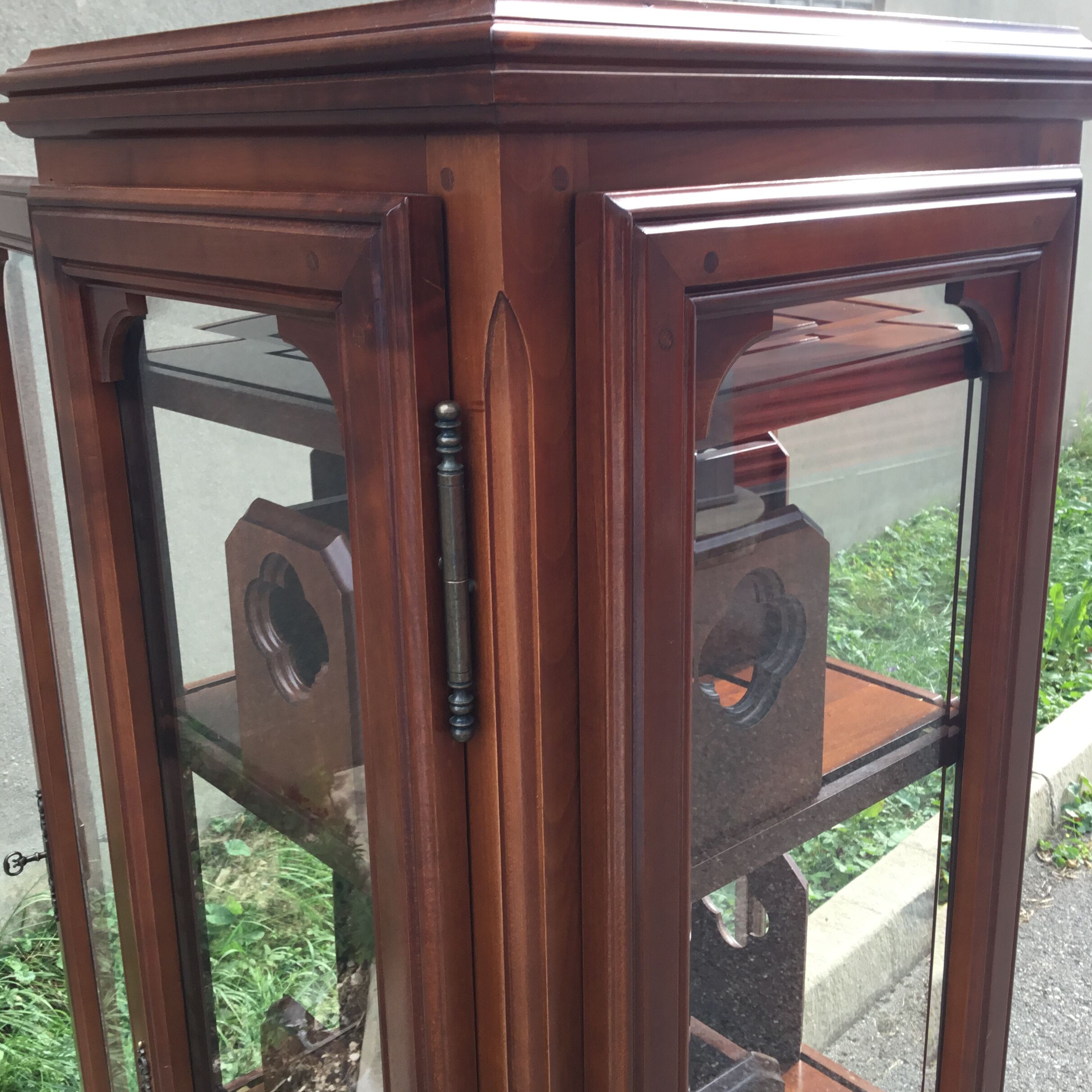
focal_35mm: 37
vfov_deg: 44.9
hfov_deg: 44.9
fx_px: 1321
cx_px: 545
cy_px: 531
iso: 25
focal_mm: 3.3
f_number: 2.4
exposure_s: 1/100
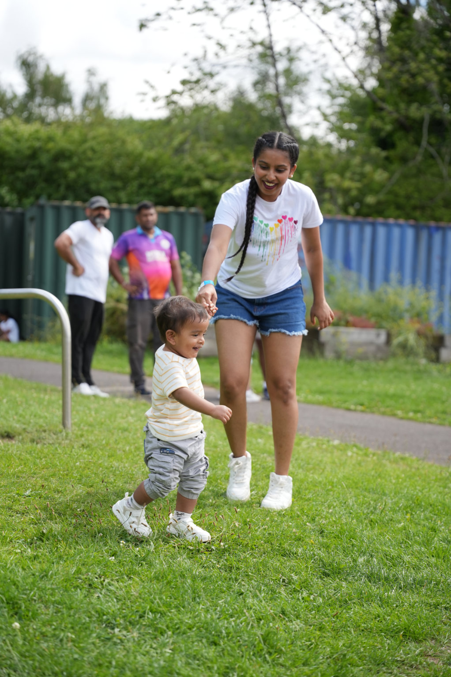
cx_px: 226
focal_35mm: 67
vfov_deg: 30.0
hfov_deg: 20.3
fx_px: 1261
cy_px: 338
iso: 250
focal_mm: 67.1
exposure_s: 1/1600
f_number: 2.8
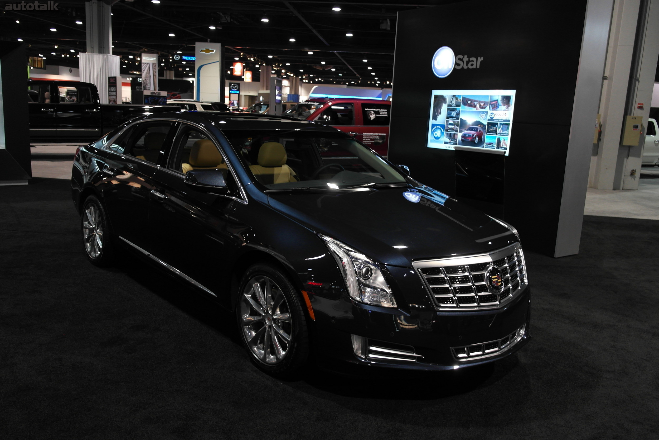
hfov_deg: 61.9
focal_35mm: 30
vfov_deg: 43.6
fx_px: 549
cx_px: 330
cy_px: 220
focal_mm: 20
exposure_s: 1/30
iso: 400
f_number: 3.5
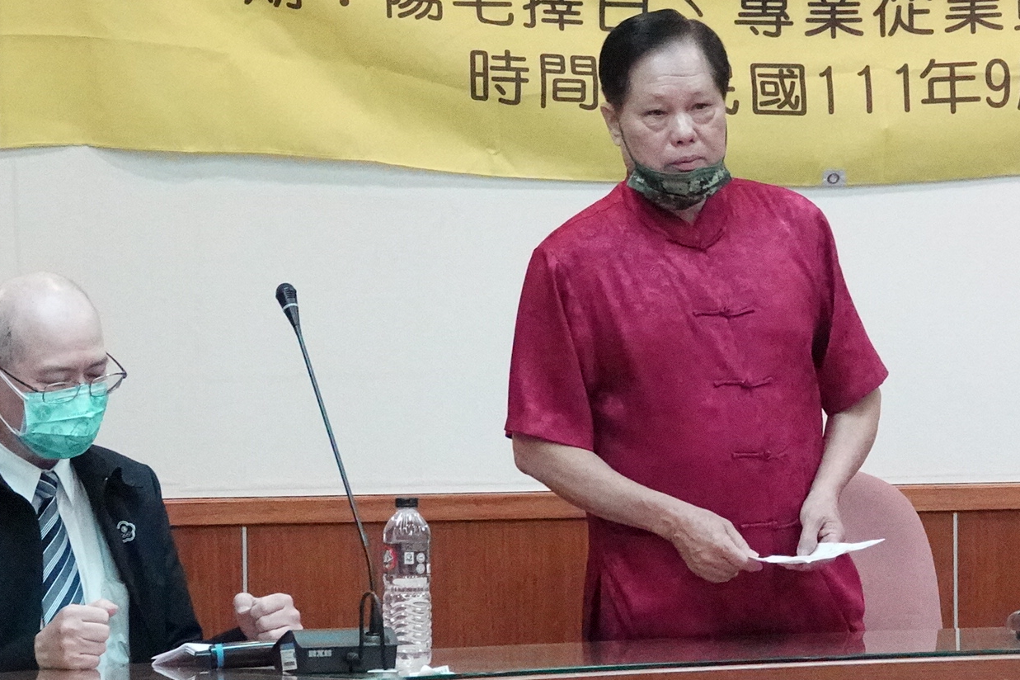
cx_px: 824
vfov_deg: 4.9
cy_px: 394
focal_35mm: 281
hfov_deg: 7.3
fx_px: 7959
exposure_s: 1/160
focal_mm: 46.41
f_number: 4
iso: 6400
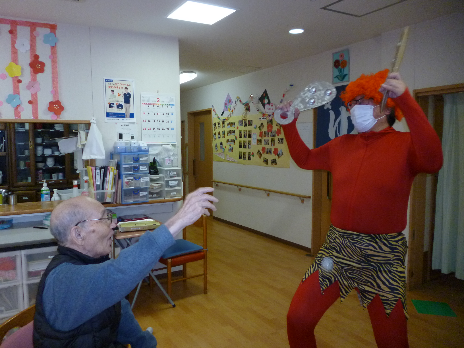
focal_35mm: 28
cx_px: 232
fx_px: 375
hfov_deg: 63.4
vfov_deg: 49.7
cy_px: 174
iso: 200
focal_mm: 5
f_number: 3.1
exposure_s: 1/60
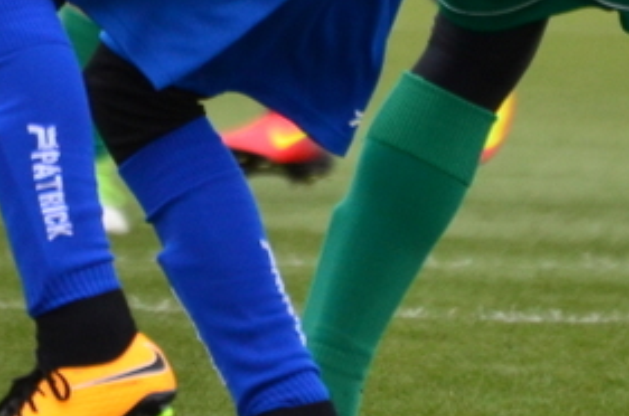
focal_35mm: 1925
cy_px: -287
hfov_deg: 1.1
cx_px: 625
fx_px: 33558
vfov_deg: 0.7
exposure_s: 1/640
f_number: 5.6
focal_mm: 300
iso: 800
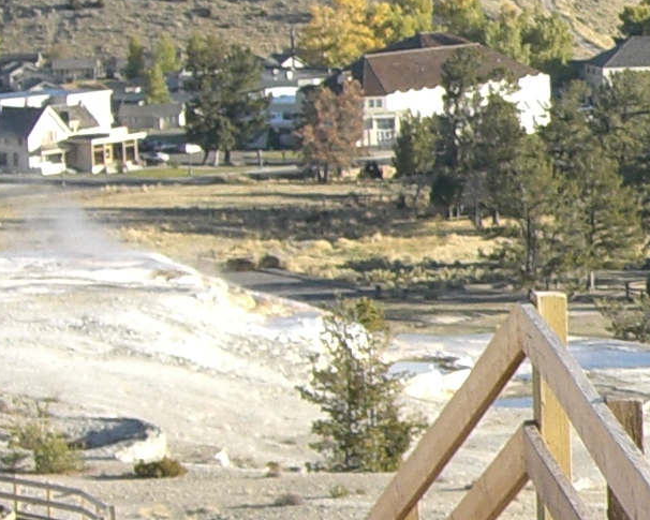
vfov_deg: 8.2
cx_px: 1431
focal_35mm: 188
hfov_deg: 9.4
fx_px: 3617
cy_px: 391
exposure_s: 1/250
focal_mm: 7.9
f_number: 4
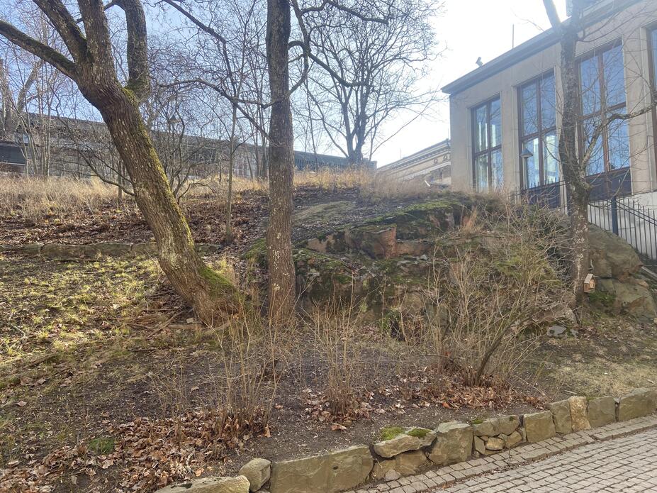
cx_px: 328
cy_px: 246
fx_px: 493
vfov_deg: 53.1
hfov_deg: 67.3
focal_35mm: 26
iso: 32
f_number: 1.8
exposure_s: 1/742
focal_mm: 4.25
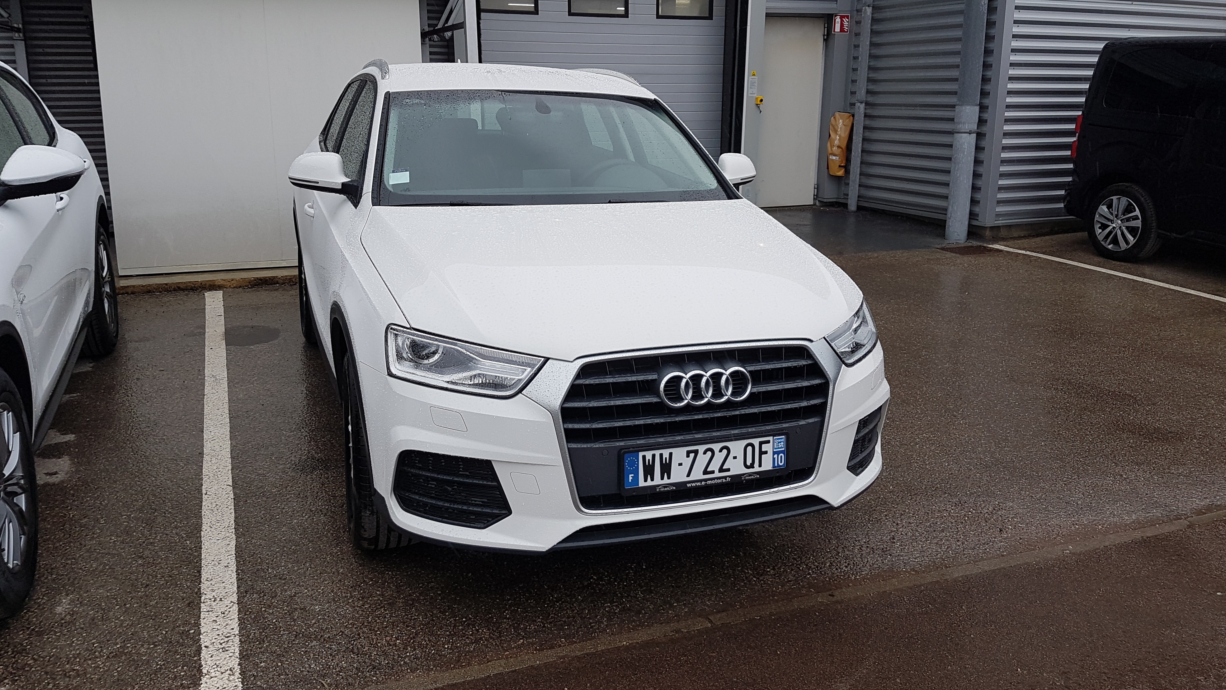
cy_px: 320
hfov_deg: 66.1
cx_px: 614
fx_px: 943
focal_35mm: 29
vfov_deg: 40.2
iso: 40
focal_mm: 4.2
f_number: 1.7
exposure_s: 1/271
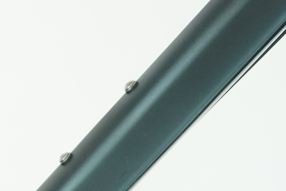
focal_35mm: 146
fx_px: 1160
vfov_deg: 9.2
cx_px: -255
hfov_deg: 12.6
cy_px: 272
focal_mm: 38
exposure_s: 1/200
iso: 1600
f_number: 5
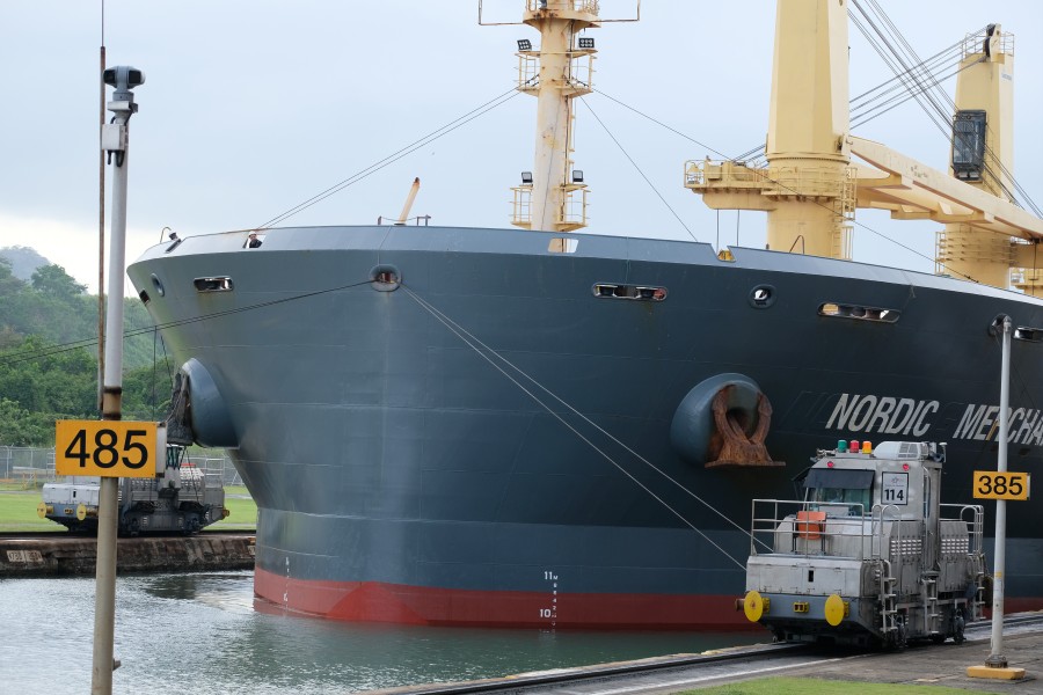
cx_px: 522
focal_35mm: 105
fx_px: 3042
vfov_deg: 13.0
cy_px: 348
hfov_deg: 19.5
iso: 400
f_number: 5.6
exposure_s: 1/300
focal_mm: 70
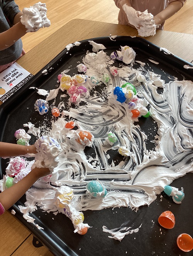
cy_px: 128
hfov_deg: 45.5
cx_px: 96
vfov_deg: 58.3
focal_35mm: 31
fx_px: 230
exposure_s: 1/120
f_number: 2.4
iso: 50
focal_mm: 3.3
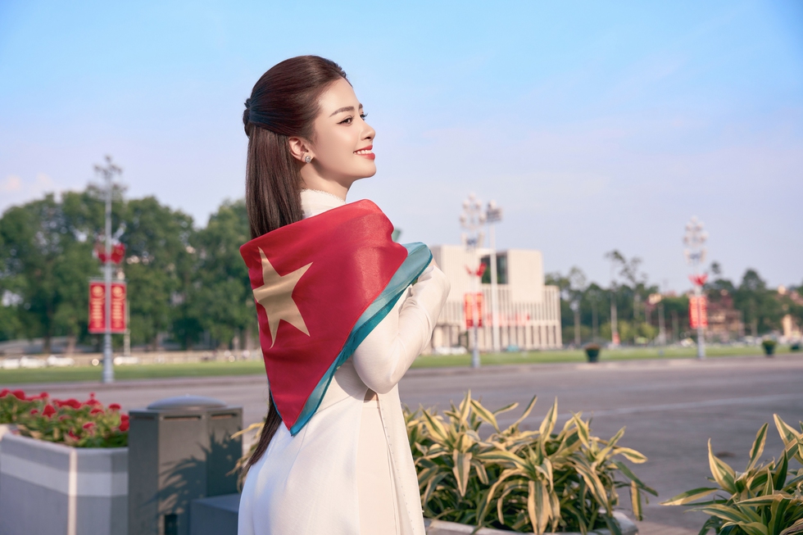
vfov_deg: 30.3
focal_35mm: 44
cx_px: 402
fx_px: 988
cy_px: 268
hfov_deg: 44.2
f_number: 4
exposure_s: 1/800
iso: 160
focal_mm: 44.3
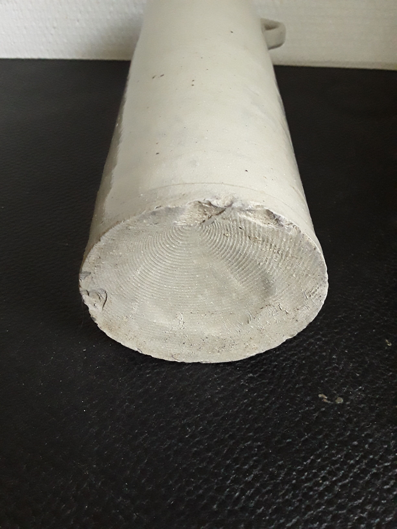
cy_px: 264
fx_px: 413
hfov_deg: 51.4
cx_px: 198
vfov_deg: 65.3
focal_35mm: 27
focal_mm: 2.91
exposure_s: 1/406
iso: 400
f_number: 1.9
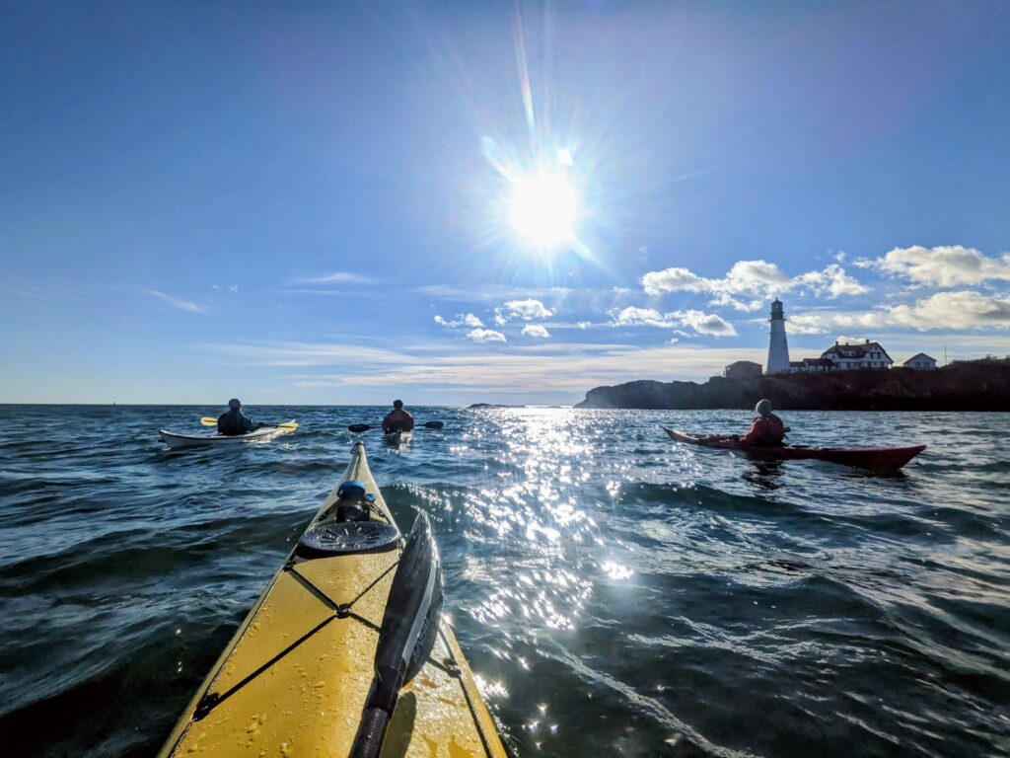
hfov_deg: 94.5
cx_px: 505
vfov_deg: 78.1
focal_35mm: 16
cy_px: 379
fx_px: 467
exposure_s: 1/6667
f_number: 2.2
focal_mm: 2.22
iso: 31
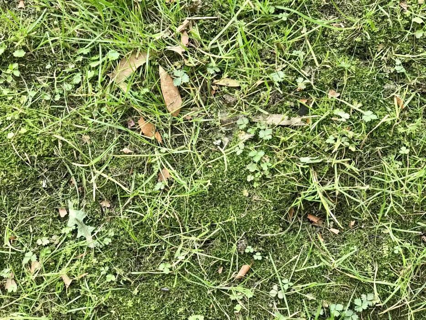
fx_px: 702
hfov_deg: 33.8
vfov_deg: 25.7
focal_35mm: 57
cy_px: 160
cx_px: 213
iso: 50
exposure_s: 1/60
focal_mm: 6.6
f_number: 2.8
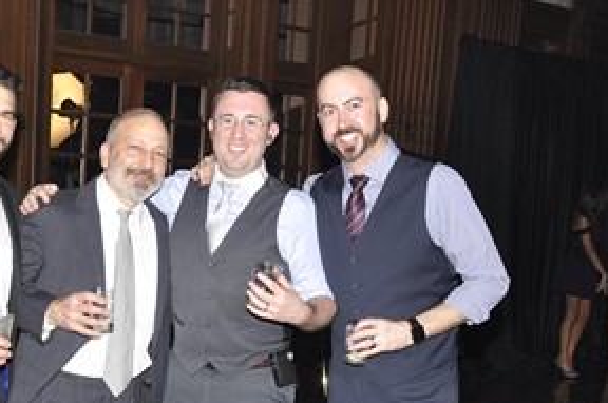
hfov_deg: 31.4
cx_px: 150
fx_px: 1062
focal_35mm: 63
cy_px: 347
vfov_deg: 21.1
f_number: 5
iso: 400
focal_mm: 22
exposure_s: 1/60
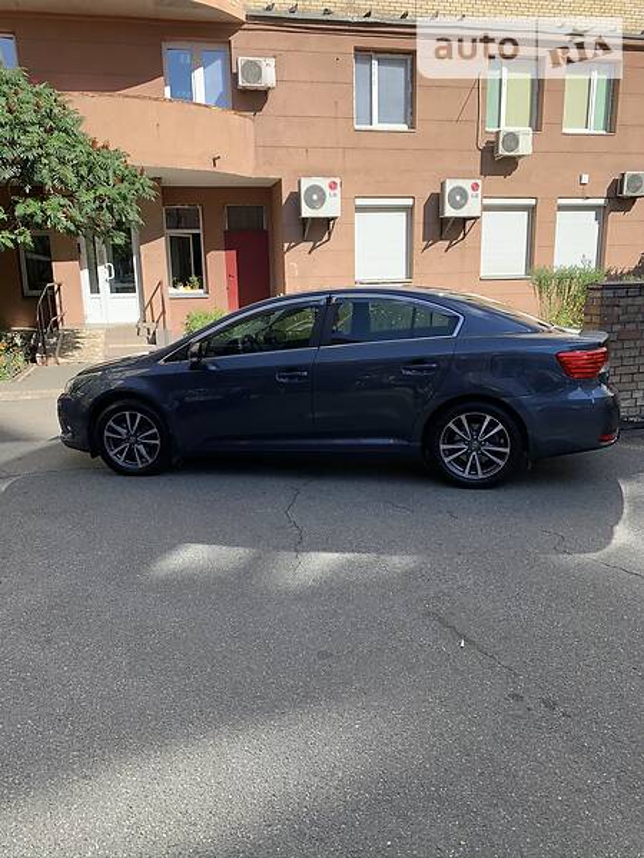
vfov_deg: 67.3
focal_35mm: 26
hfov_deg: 53.1
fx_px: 645
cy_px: 429
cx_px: 322
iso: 25
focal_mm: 4.2
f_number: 1.8
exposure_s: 1/1136
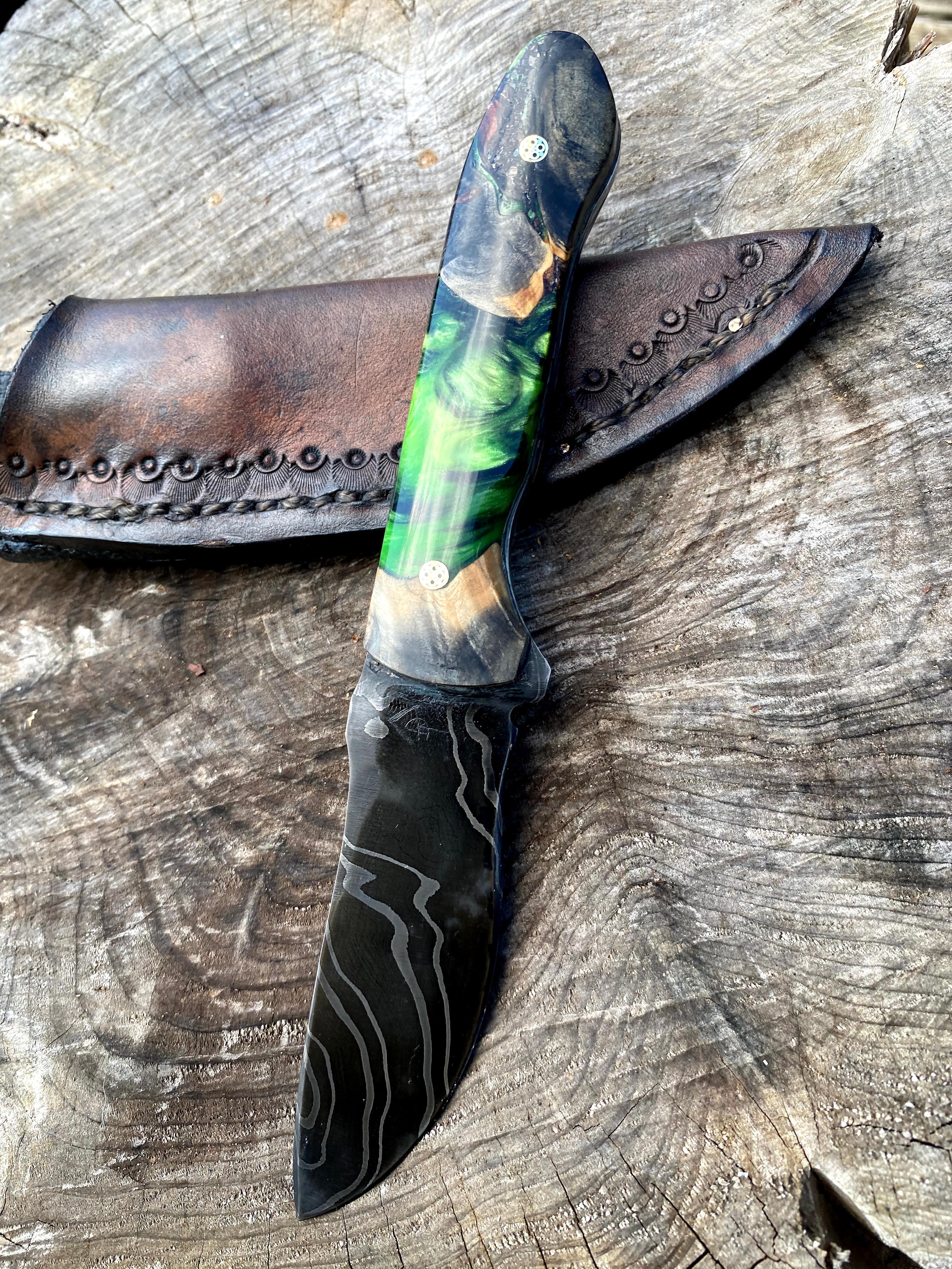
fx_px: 953
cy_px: 634
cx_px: 476
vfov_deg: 67.3
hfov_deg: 53.1
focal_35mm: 26
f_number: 1.8
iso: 32
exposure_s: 1/312
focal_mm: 4.25
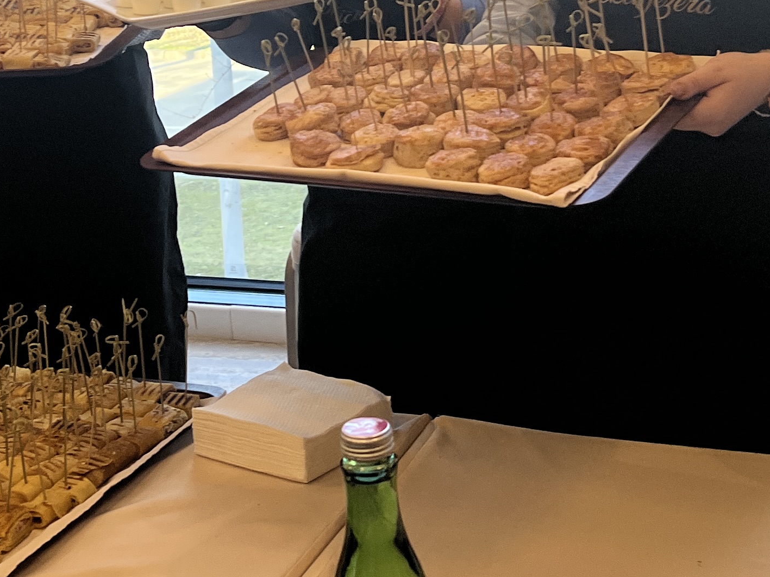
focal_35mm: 74
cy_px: -23
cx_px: 324
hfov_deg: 26.3
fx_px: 1646
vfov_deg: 19.2
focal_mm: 5.7
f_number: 1.5
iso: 80
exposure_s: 1/116
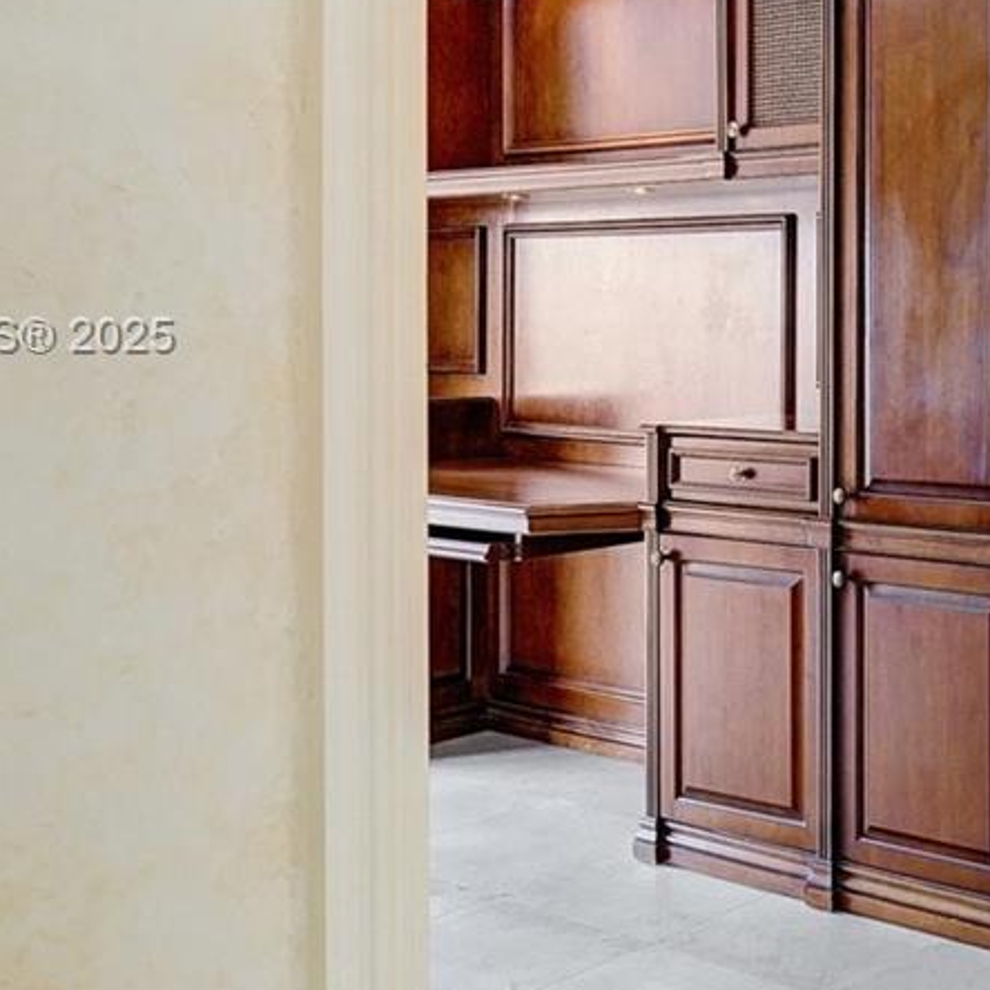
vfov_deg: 34.4
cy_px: 340
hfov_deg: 29.0
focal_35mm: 49
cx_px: 1244
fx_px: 1585
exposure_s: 1/4
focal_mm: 16
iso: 640
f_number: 13
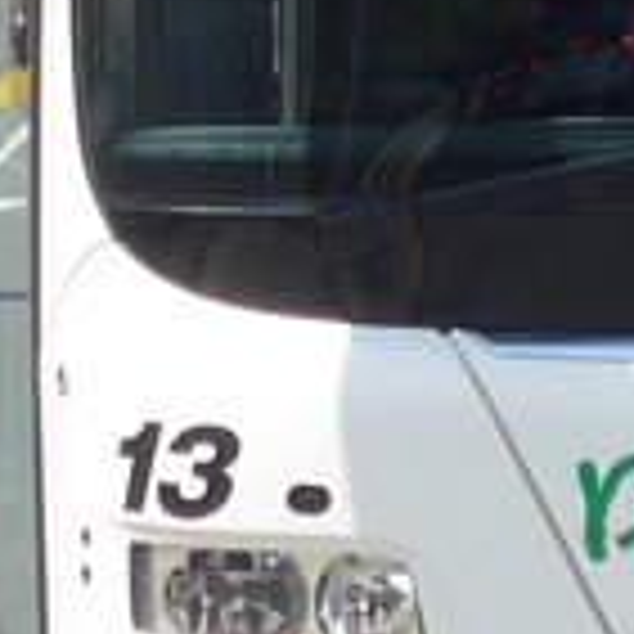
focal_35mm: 330
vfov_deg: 5.2
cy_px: -638
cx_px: 243
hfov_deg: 5.3
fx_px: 6838
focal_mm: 9
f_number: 2.8
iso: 80
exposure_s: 1/1300
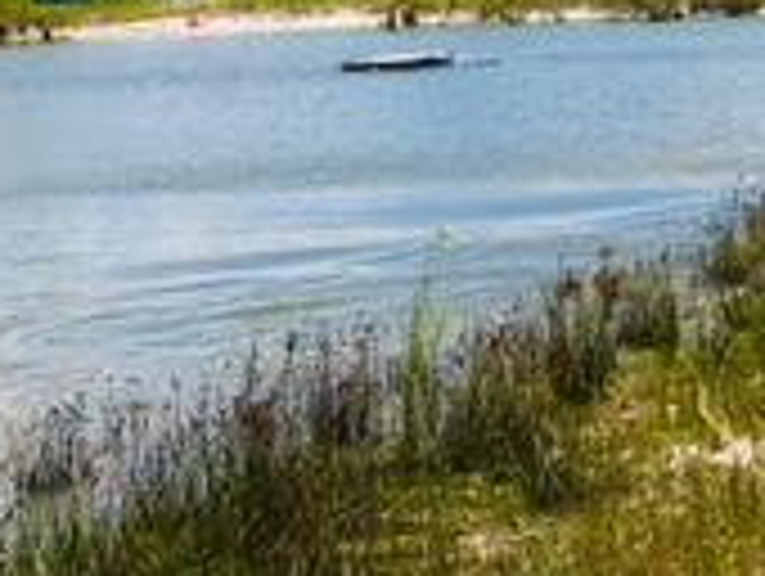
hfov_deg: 17.4
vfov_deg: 13.6
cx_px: 846
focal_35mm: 109
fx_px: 2412
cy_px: 189
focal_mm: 4.15
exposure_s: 1/2653
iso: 25
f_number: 2.2
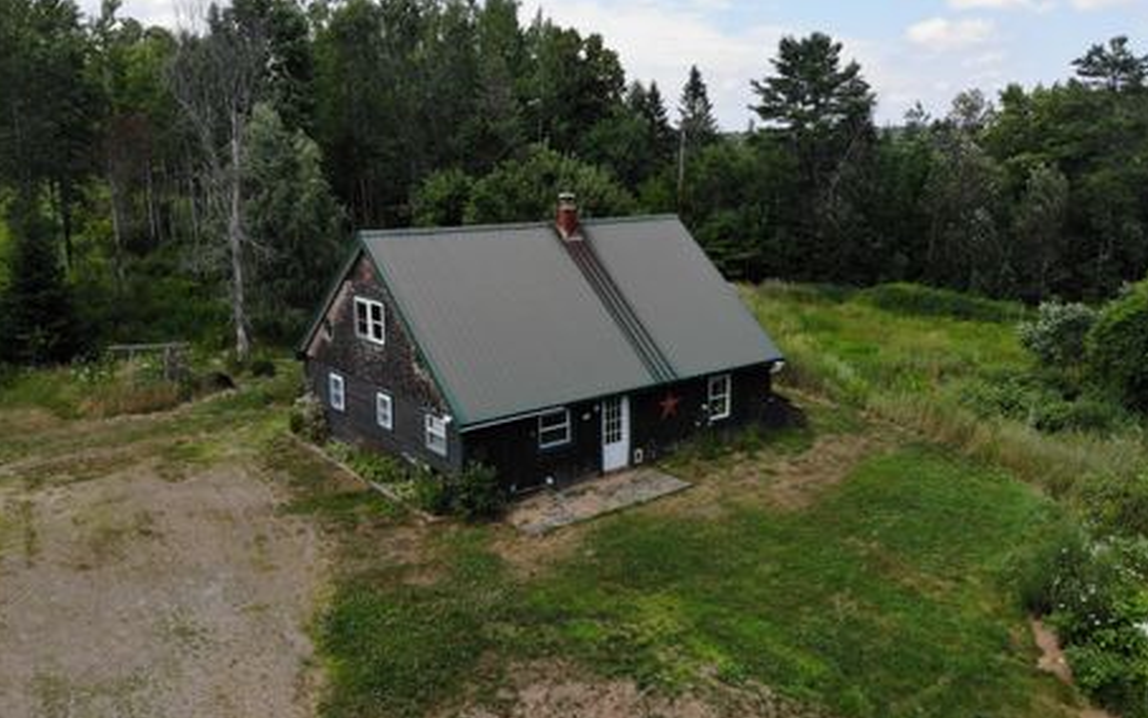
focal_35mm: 28
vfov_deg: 44.5
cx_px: 582
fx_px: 876
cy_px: 310
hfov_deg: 66.5
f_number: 2.8
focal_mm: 4.5
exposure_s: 1/732
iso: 100
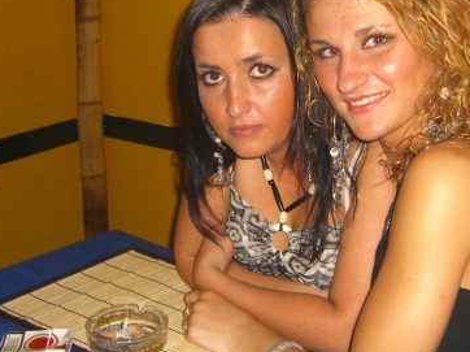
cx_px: 330
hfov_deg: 30.4
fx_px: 855
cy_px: 129
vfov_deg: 23.2
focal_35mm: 63
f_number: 2.8
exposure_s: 1/60
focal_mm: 7.9
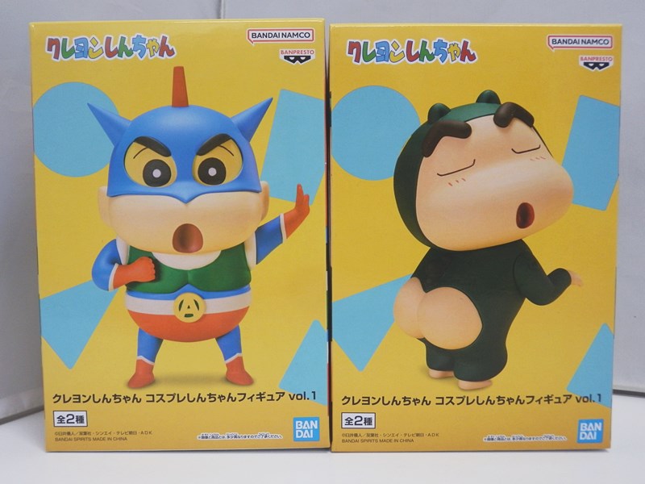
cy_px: 242
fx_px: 689
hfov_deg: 50.1
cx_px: 322
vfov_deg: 38.7
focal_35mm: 37
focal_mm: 6.7
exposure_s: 1/30
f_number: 3.9
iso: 200
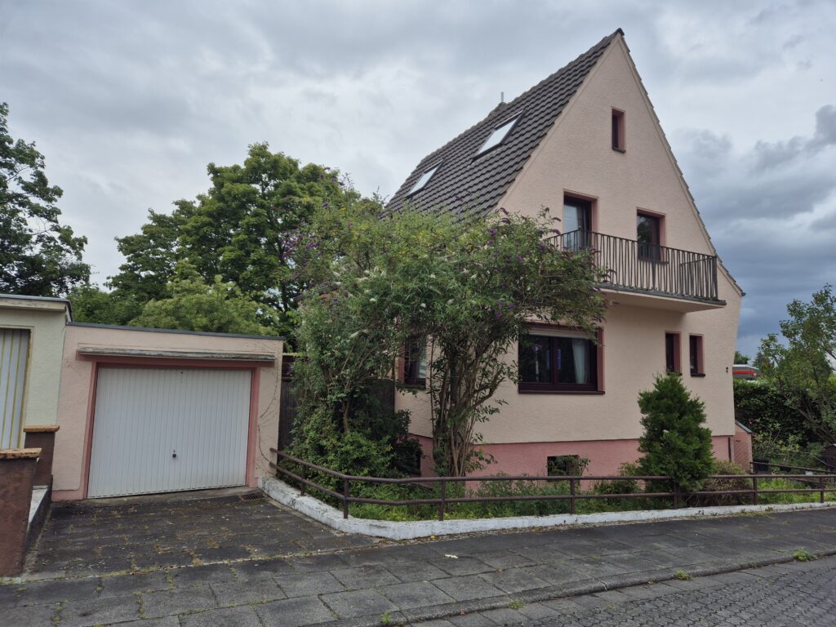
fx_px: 555
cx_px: 418
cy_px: 314
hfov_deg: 73.9
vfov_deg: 58.9
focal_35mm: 23
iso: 25
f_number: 1.8
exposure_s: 1/870
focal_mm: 5.4
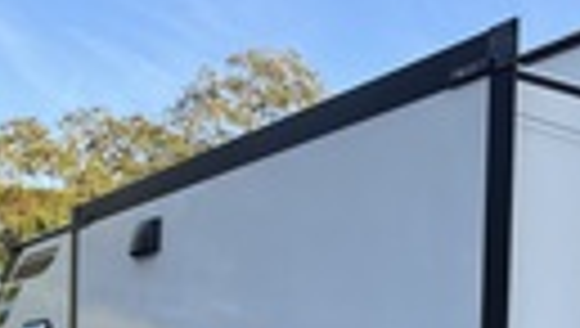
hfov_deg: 27.2
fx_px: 1094
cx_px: 638
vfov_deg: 15.9
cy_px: 465
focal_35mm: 71
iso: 80
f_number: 1.78
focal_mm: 6.76
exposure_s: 1/822
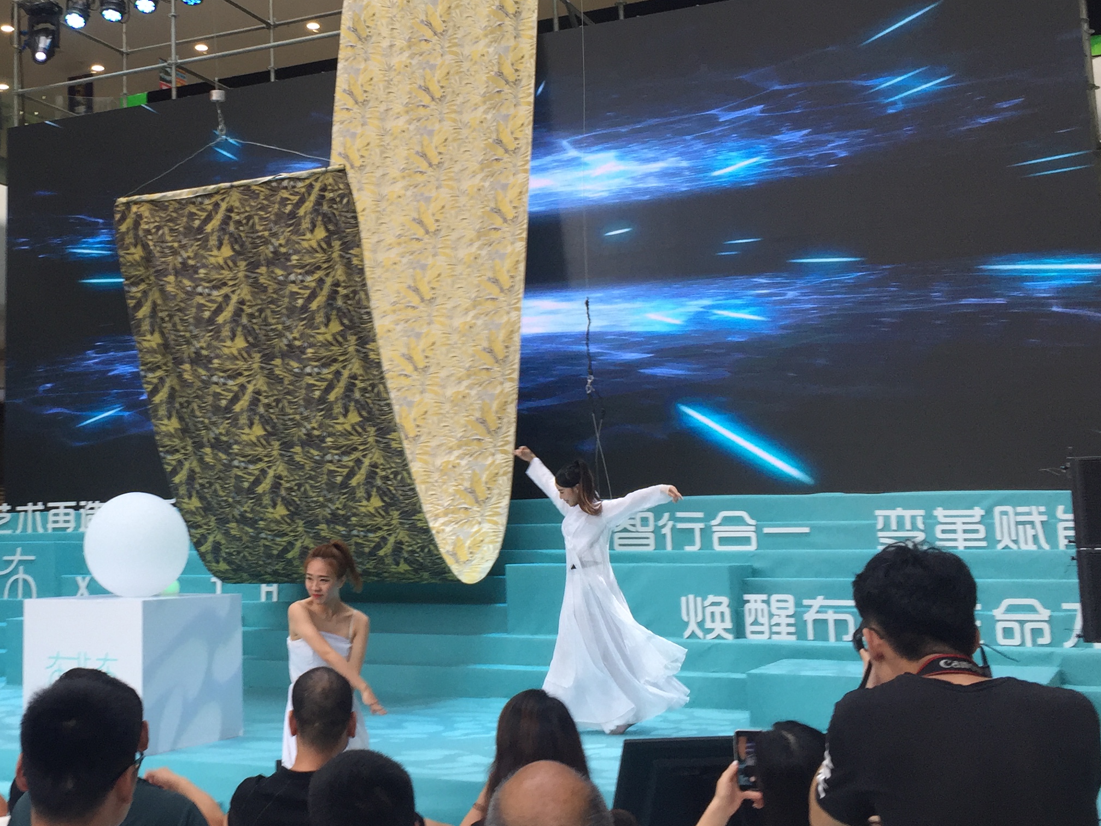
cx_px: 297
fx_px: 1495
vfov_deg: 30.8
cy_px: 324
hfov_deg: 39.5
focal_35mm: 47
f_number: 2.2
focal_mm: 4.15
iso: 40
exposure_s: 1/100
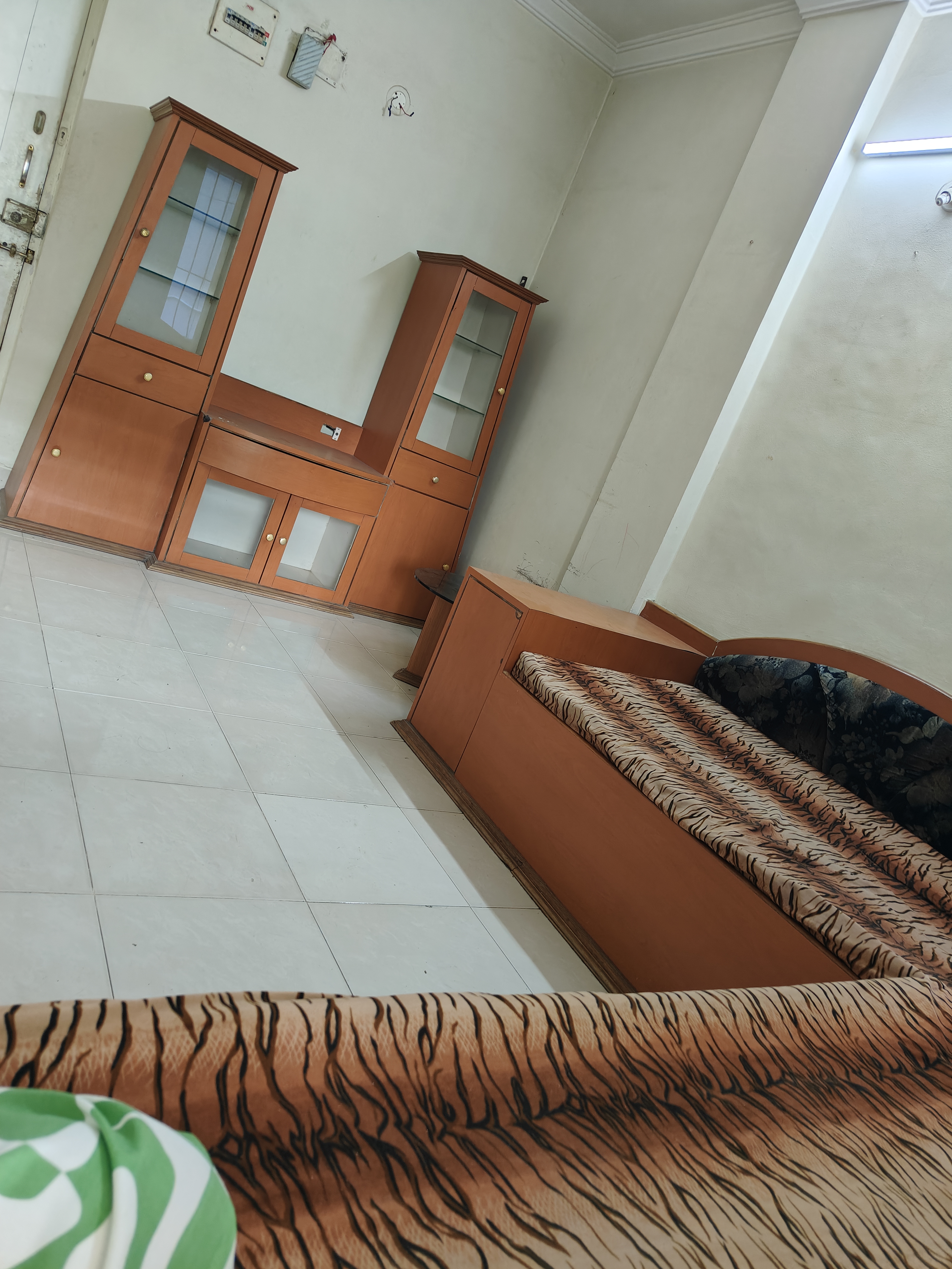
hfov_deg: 56.8
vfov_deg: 71.6
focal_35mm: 24
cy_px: 634
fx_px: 880
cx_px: 476
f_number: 1.8
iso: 640
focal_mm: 5.59
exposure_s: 1/50
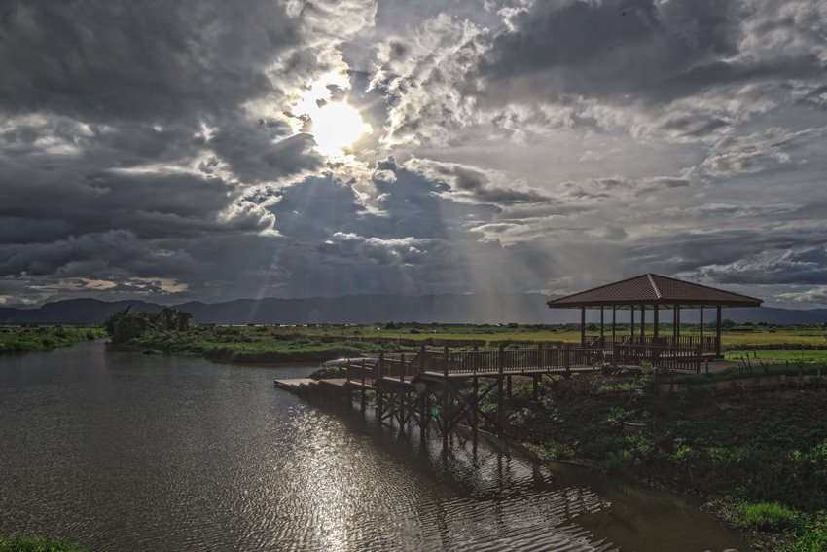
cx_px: 414
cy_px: 276
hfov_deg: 73.7
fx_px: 551
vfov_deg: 53.2
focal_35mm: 24
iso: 50
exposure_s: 1/320
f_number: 22
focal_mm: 24
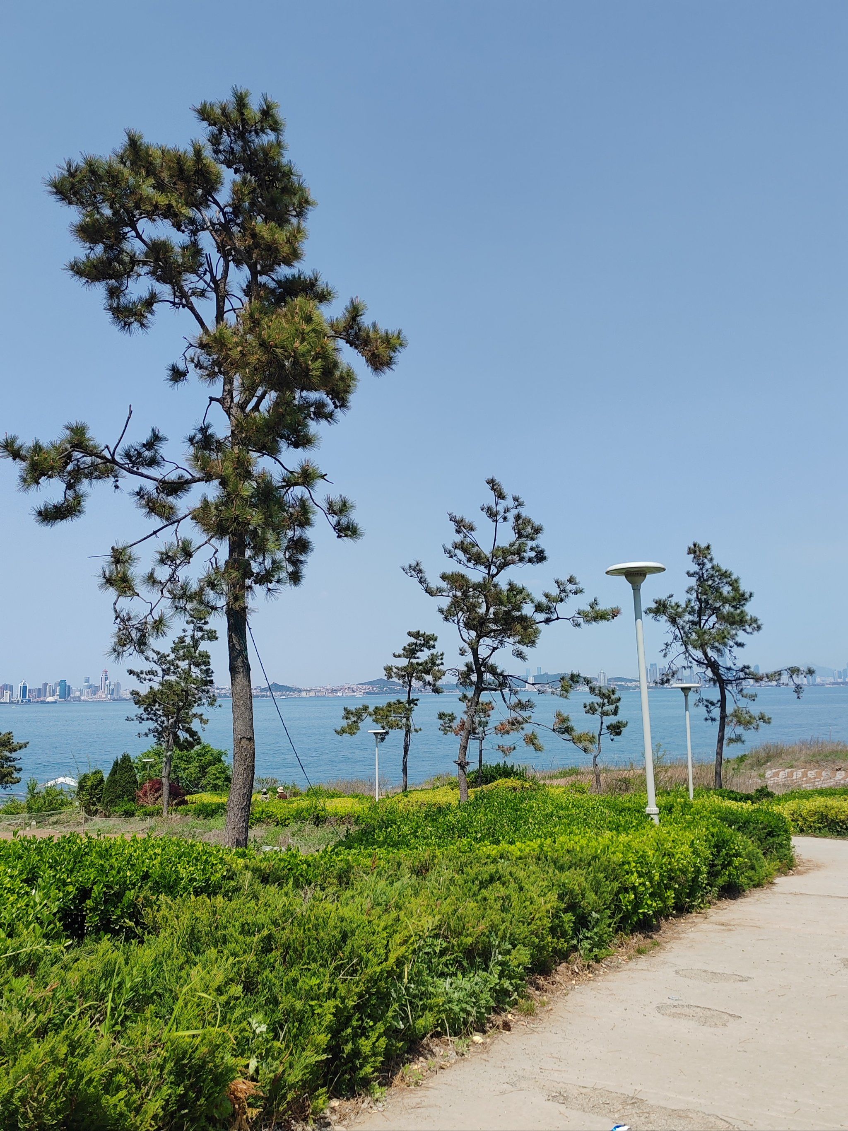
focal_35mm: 27
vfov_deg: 65.3
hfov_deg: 51.4
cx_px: 424
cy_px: 566
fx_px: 882
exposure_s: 1/2000
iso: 50
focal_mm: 5.52
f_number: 1.9
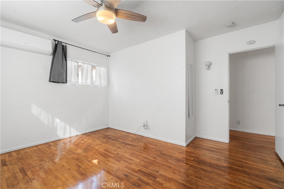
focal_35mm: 15
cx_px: 142
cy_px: 94
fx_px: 118
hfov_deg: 100.4
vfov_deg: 77.3
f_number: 7.1
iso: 320
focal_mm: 10
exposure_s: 1/15
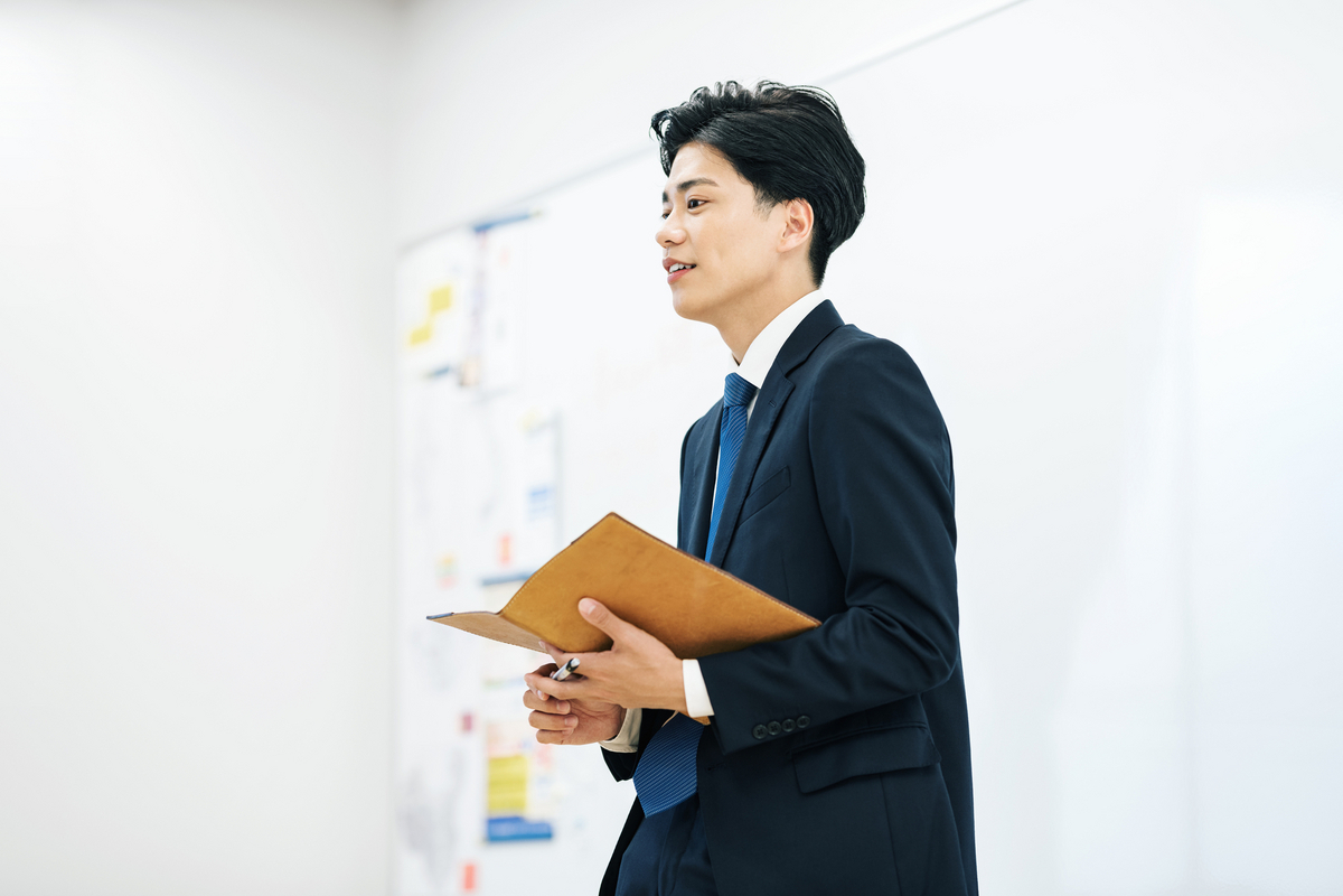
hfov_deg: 19.5
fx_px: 3917
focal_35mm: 105
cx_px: 672
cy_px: 448
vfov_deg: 13.0
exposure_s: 1/200
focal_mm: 105
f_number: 2
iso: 250
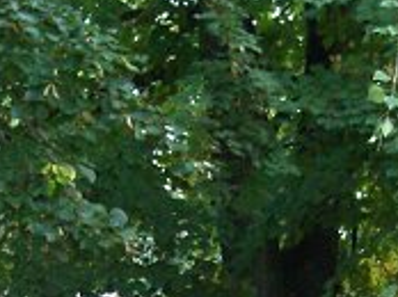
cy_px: 546
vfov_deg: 8.1
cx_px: 268
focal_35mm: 175
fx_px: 2009
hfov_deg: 11.3
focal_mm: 6.3
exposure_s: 1/60
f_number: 3.1
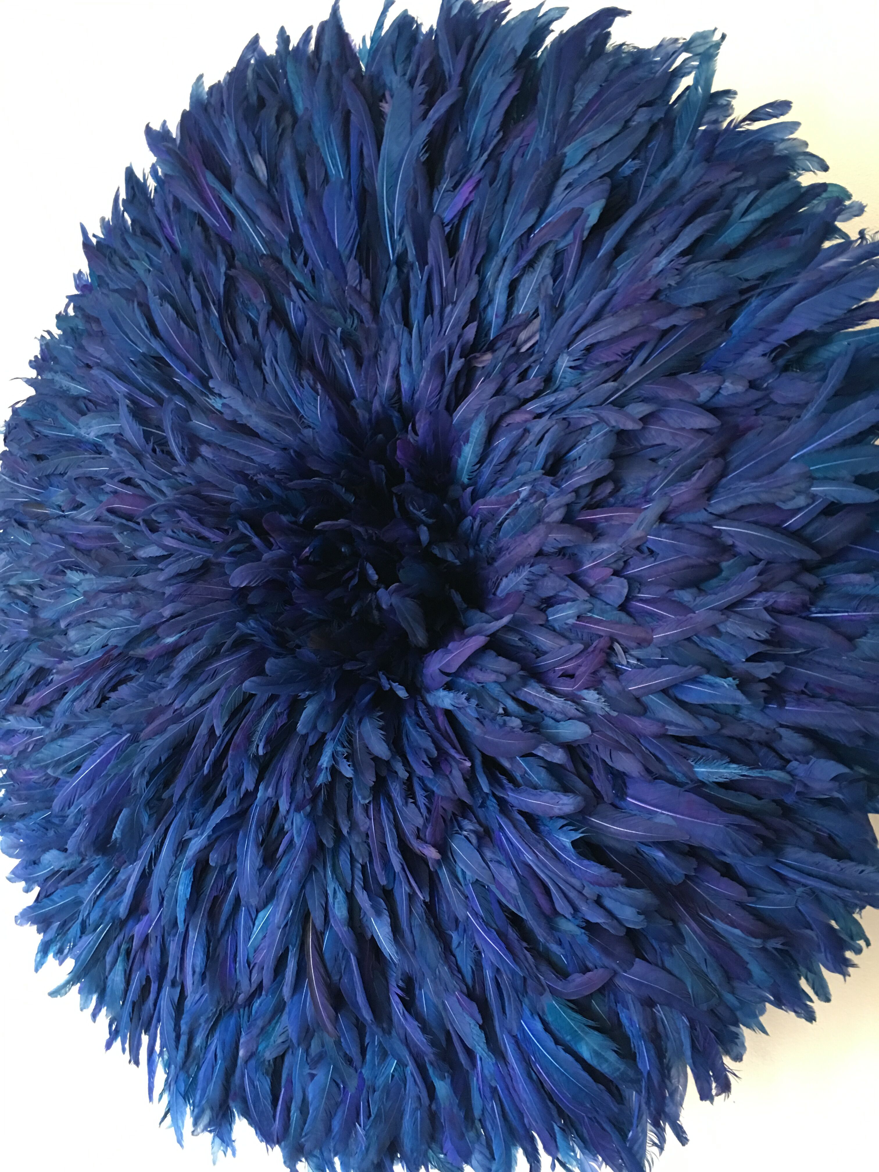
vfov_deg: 61.7
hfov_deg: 48.2
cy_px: 586
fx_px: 982
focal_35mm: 29
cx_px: 440
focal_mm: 4.15
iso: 100
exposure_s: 1/10
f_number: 2.2
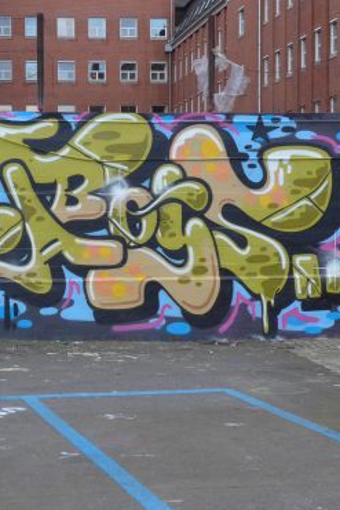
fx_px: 934
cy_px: 257
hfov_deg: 20.3
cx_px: 55
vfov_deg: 30.5
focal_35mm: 66
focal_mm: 10.1
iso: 200
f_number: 5
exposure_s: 1/60
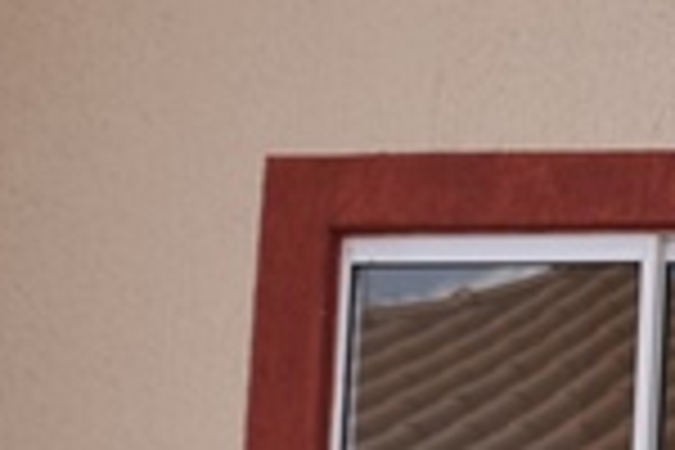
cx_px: 1991
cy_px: 502
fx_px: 5100
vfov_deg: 5.0
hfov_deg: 6.9
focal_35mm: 272
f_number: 10
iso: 160
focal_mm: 34
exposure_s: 1/200
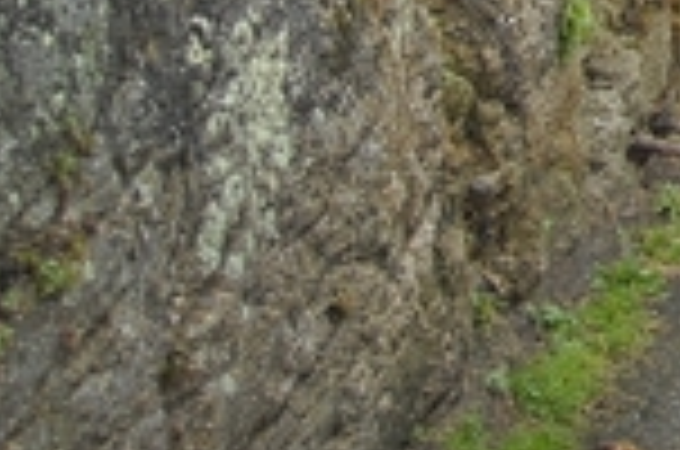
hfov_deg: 13.1
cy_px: -554
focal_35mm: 145
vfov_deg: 8.7
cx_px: 1121
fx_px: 2733
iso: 64
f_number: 2.8
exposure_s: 1/239
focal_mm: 5.7
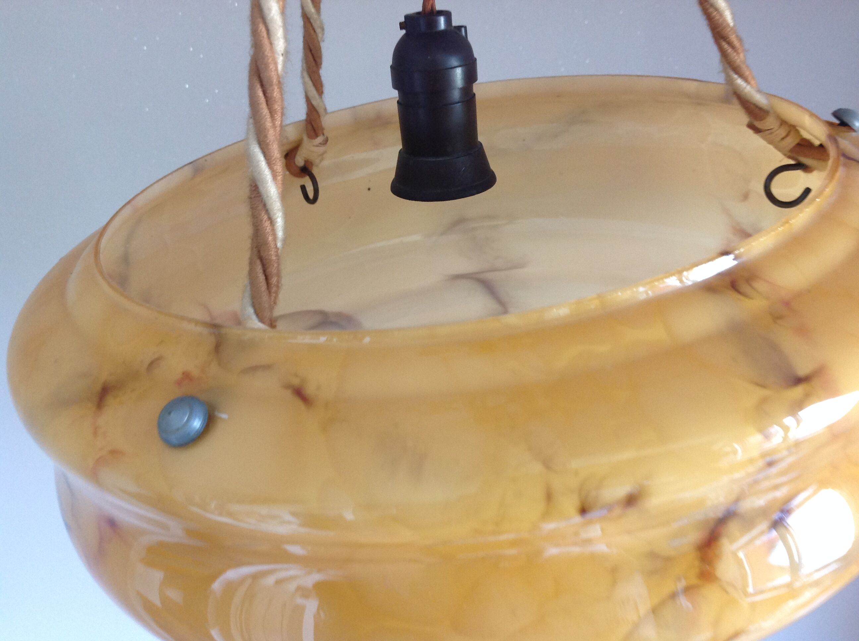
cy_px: 320
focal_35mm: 35
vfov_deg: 40.6
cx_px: 430
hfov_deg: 52.7
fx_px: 867
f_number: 2.4
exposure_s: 1/15
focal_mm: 4.28
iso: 125
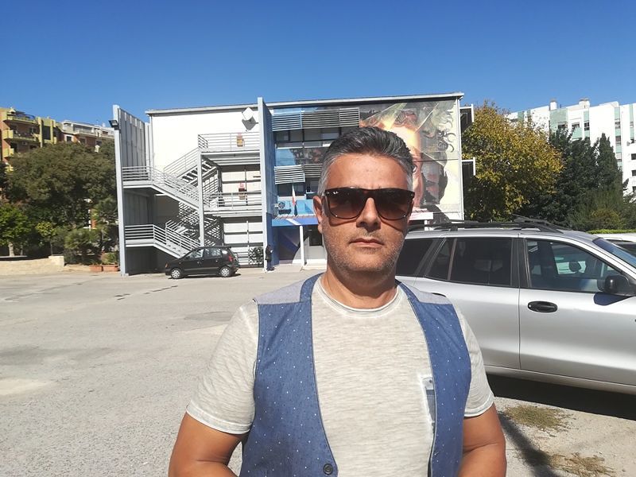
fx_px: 478
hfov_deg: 67.3
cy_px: 238
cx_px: 318
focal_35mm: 26
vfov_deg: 53.1
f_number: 2.2
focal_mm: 3.83
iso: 50
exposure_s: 1/1121
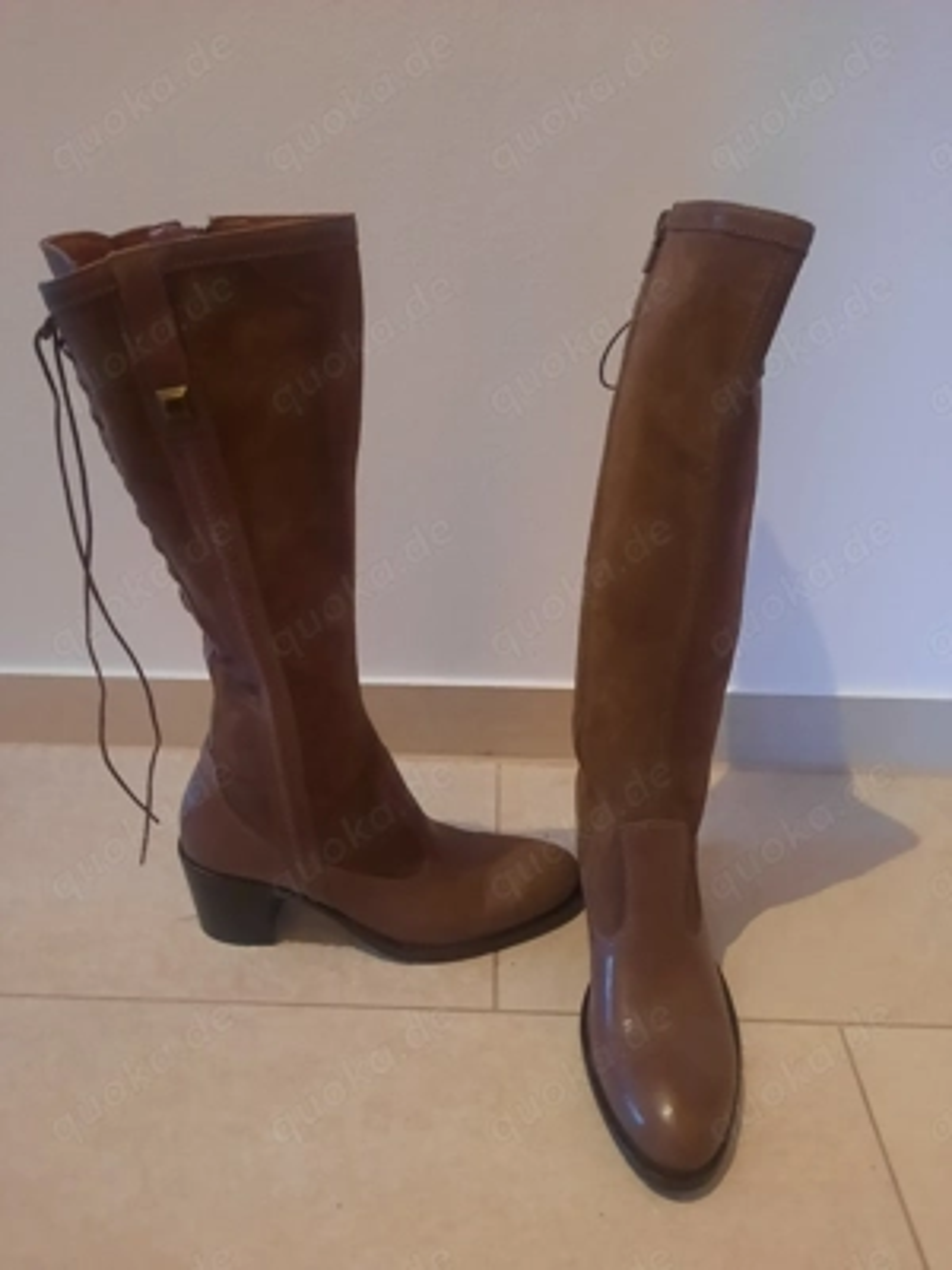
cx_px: 476
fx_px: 917
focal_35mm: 25
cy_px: 635
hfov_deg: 54.9
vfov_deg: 69.4
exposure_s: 1/25
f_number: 2
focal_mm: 4.6
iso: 640
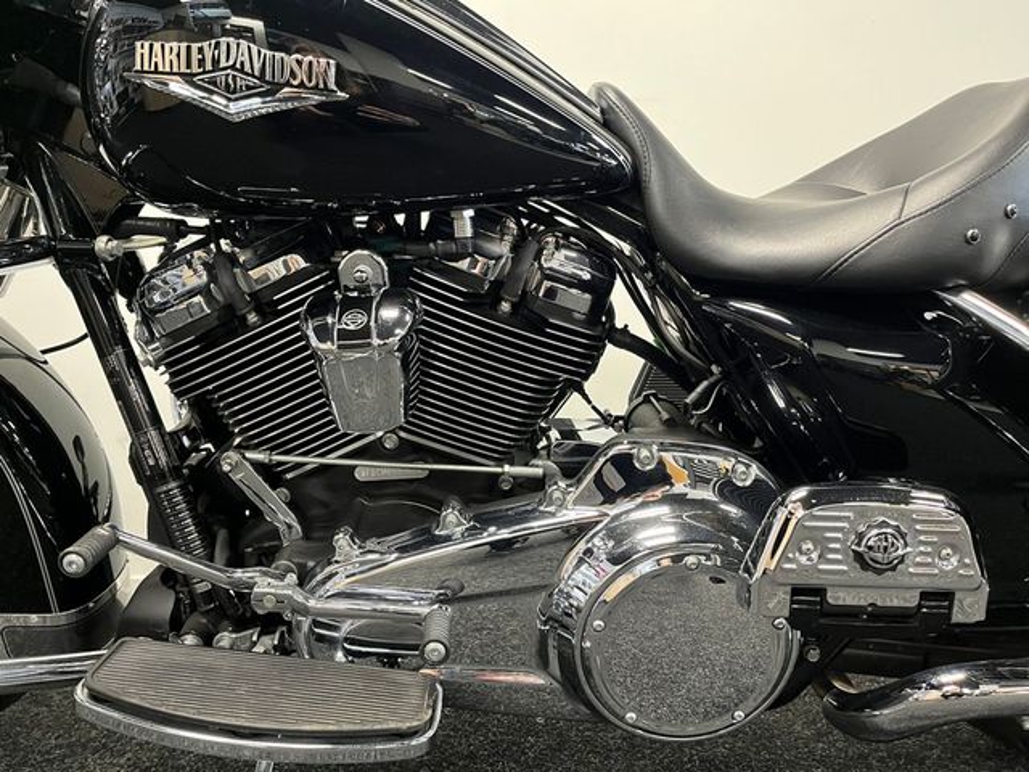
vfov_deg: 53.1
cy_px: 386
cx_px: 514
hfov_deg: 67.3
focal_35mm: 26
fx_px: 773
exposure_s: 1/50
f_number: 1.6
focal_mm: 5.1
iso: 500
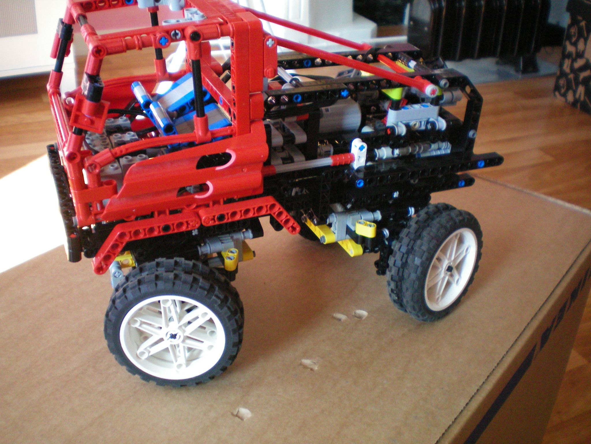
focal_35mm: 38
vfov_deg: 37.7
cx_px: 296
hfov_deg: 49.0
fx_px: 649
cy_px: 222
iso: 200
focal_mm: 6.3
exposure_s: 1/60
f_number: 3.1
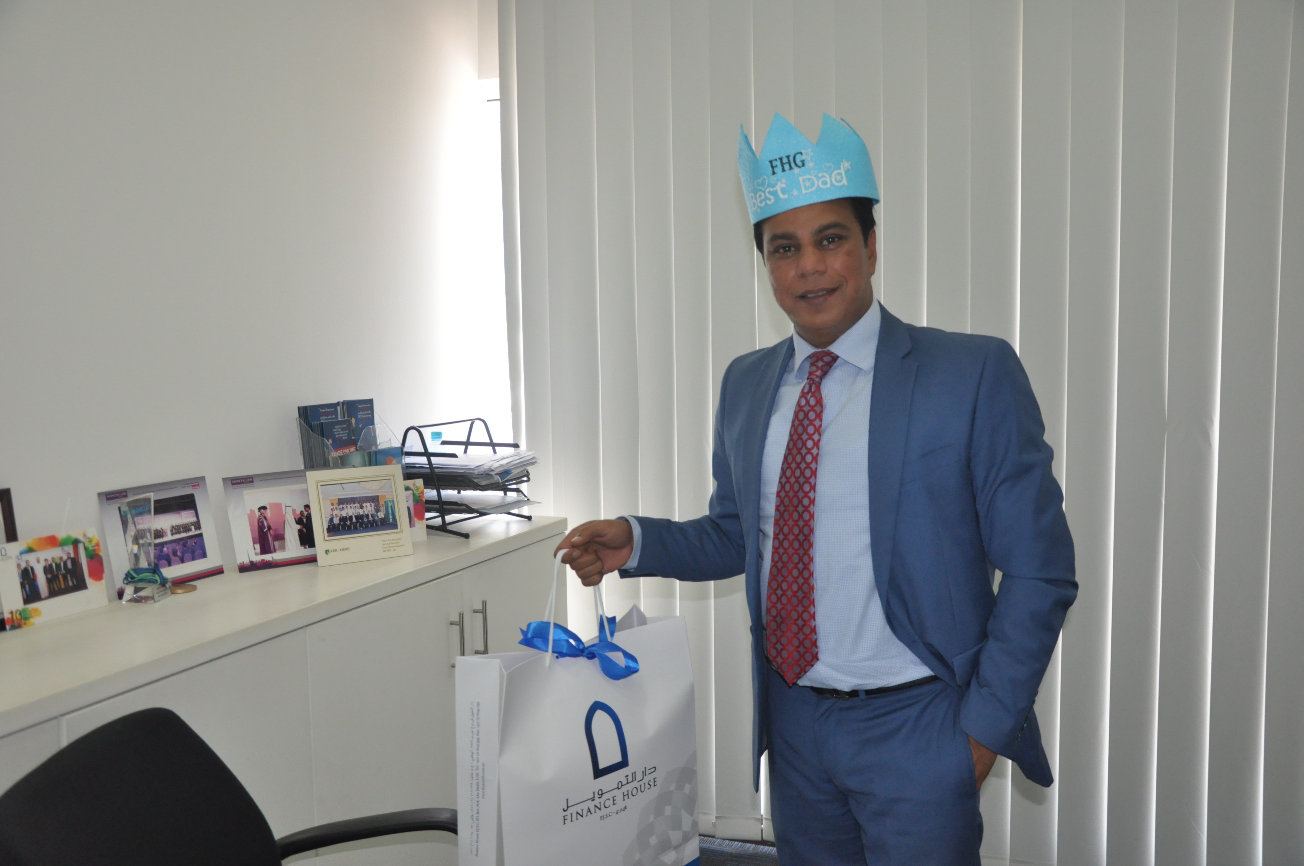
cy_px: 433
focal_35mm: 33
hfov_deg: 57.3
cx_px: 652
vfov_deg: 39.9
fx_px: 1194
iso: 800
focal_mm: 22
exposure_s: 1/100
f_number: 4
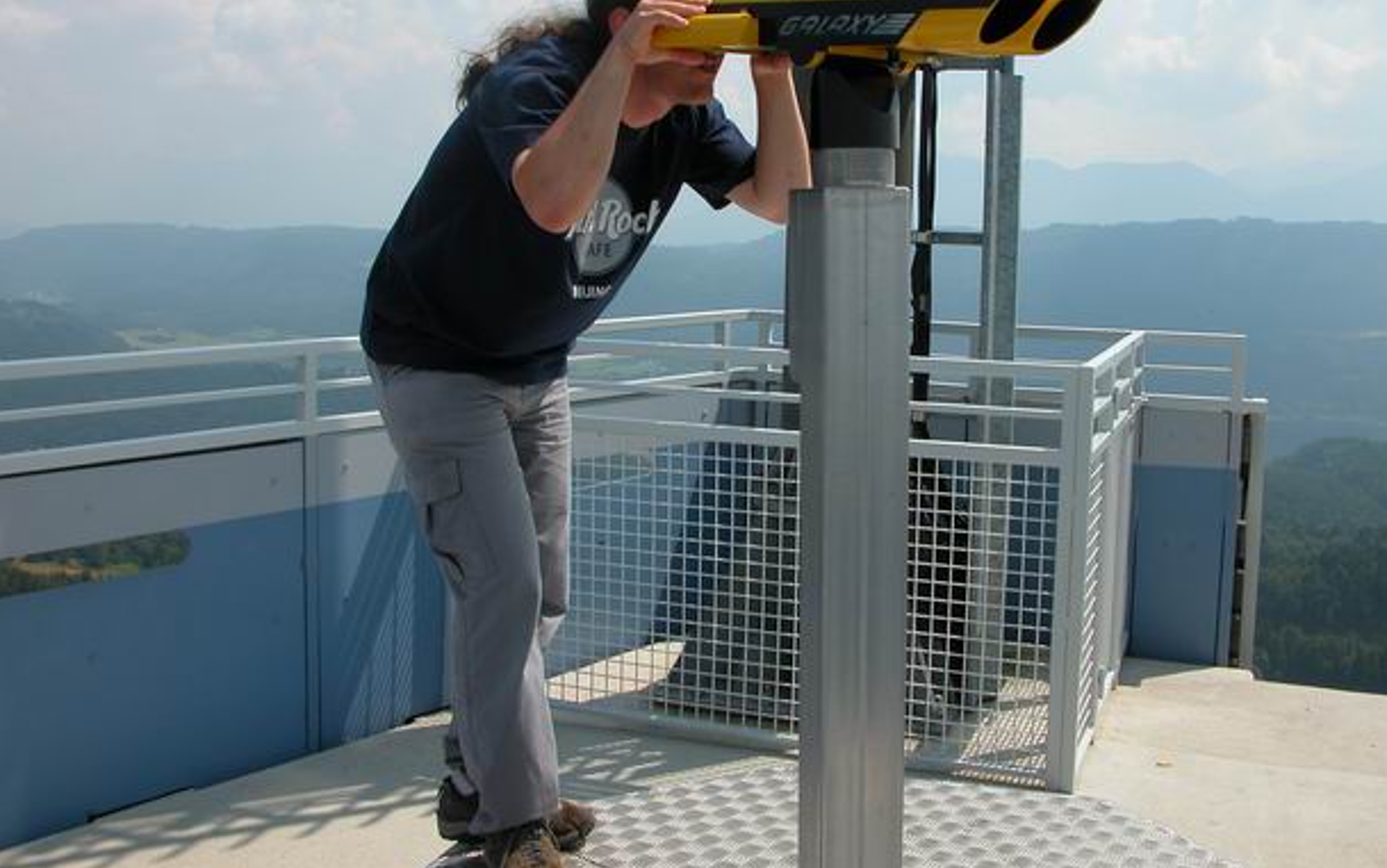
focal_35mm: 39
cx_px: 722
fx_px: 1475
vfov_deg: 32.6
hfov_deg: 50.4
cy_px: 328
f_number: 7.1
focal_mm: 8.9
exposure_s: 1/329
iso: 100
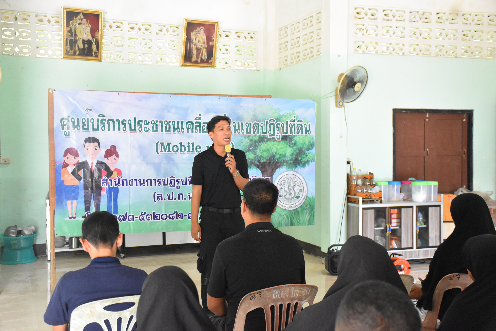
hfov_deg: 43.6
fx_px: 620
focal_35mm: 45
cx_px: 248
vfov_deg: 29.9
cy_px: 166
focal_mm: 30
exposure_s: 1/80
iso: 3200
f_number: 4
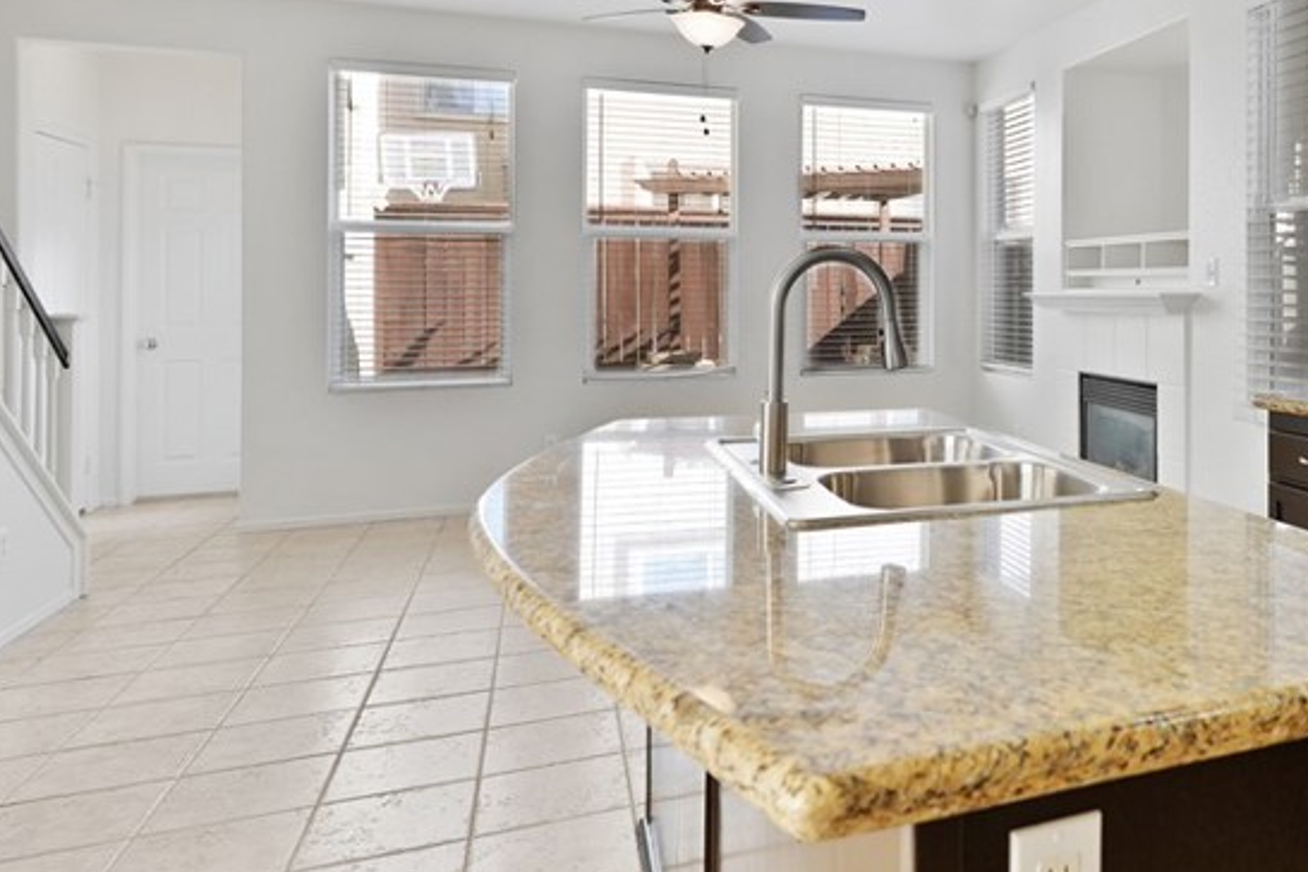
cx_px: 1095
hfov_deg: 56.2
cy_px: 265
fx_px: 1090
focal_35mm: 30
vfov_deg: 42.8
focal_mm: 16
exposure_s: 1/15
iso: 320
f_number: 4.5
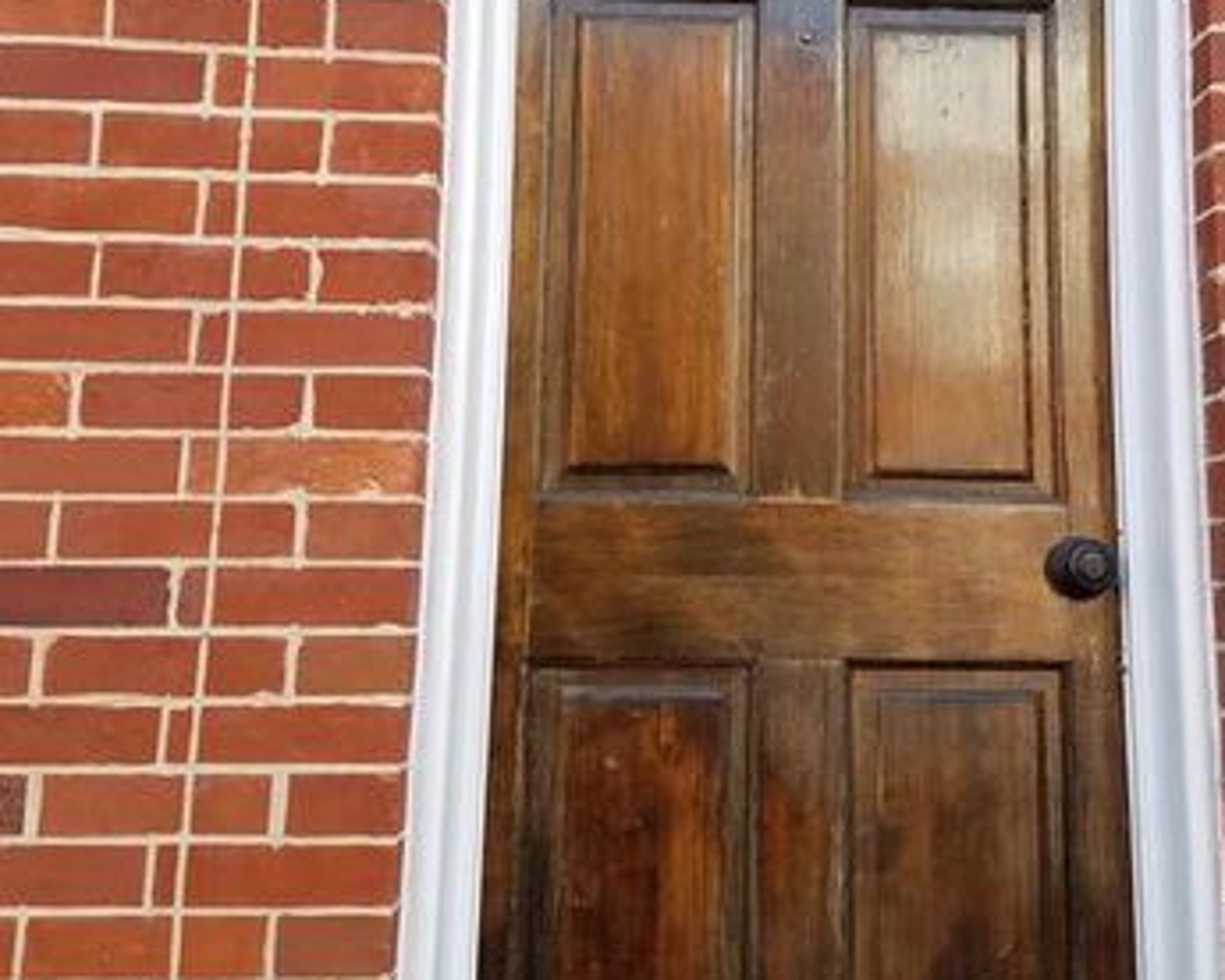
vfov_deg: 30.4
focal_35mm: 49
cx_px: 831
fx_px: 1777
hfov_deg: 37.6
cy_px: 254
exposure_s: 1/277
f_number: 1.7
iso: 50
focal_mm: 4.2
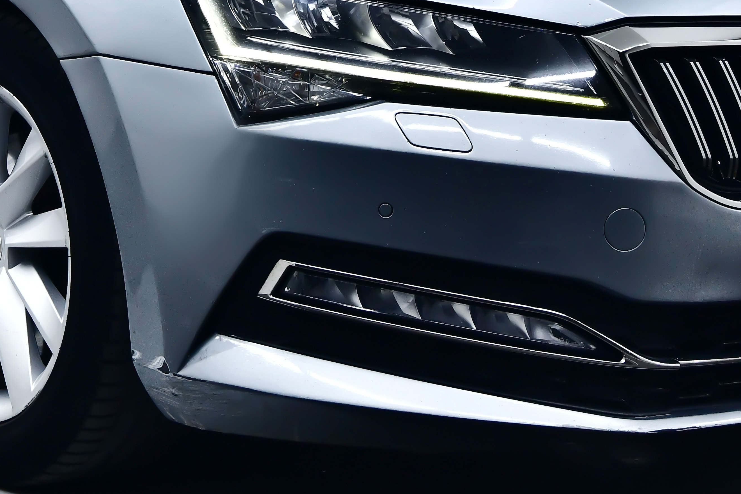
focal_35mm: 150
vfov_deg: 9.0
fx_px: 3087
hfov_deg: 13.6
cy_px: -176
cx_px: 142
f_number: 6.3
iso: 1000
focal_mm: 48
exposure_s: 1/60
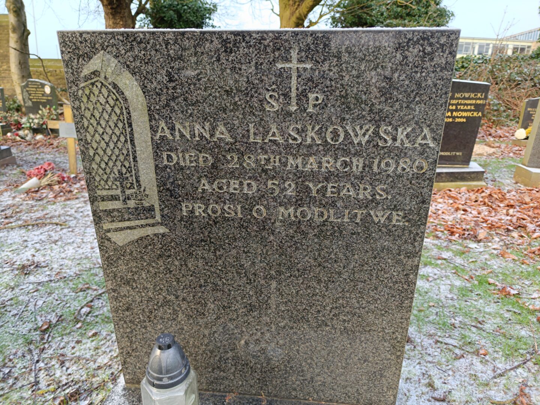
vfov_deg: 56.8
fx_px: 374
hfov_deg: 71.6
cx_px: 270
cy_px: 202
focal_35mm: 24
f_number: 1.88
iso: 236
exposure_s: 1/101
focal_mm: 5.59
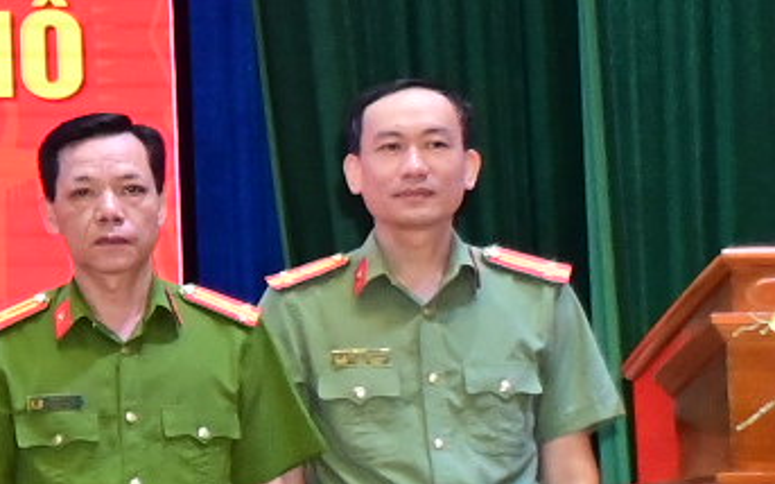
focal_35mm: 199
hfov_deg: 9.0
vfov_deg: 6.6
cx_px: -1340
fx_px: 4201
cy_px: 287
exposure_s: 1/200
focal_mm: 23
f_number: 3.8
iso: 1600
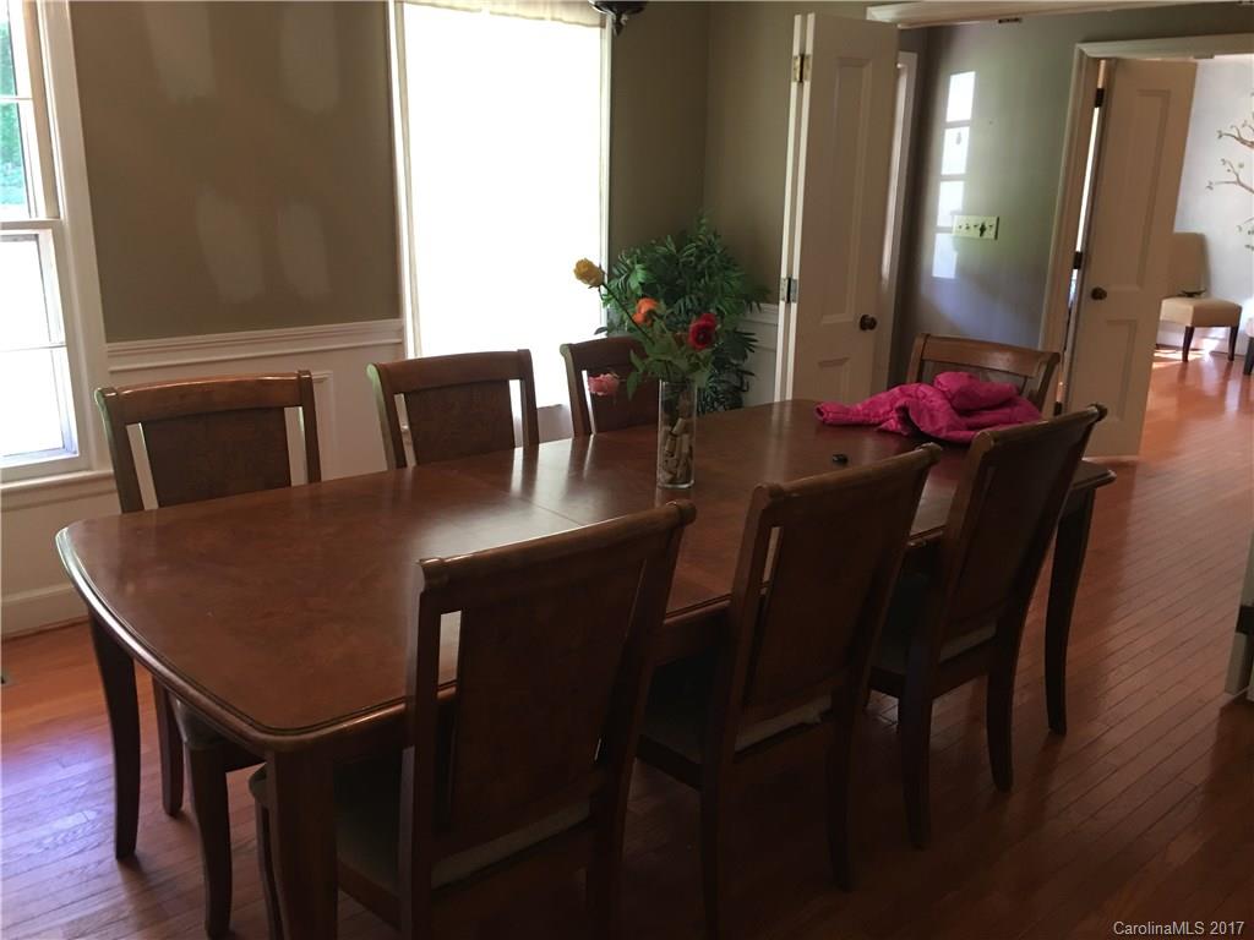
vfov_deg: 48.2
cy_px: 470
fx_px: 1051
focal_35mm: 29
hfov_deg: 61.7
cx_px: 627
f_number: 2.2
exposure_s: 1/15
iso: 50
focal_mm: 4.15
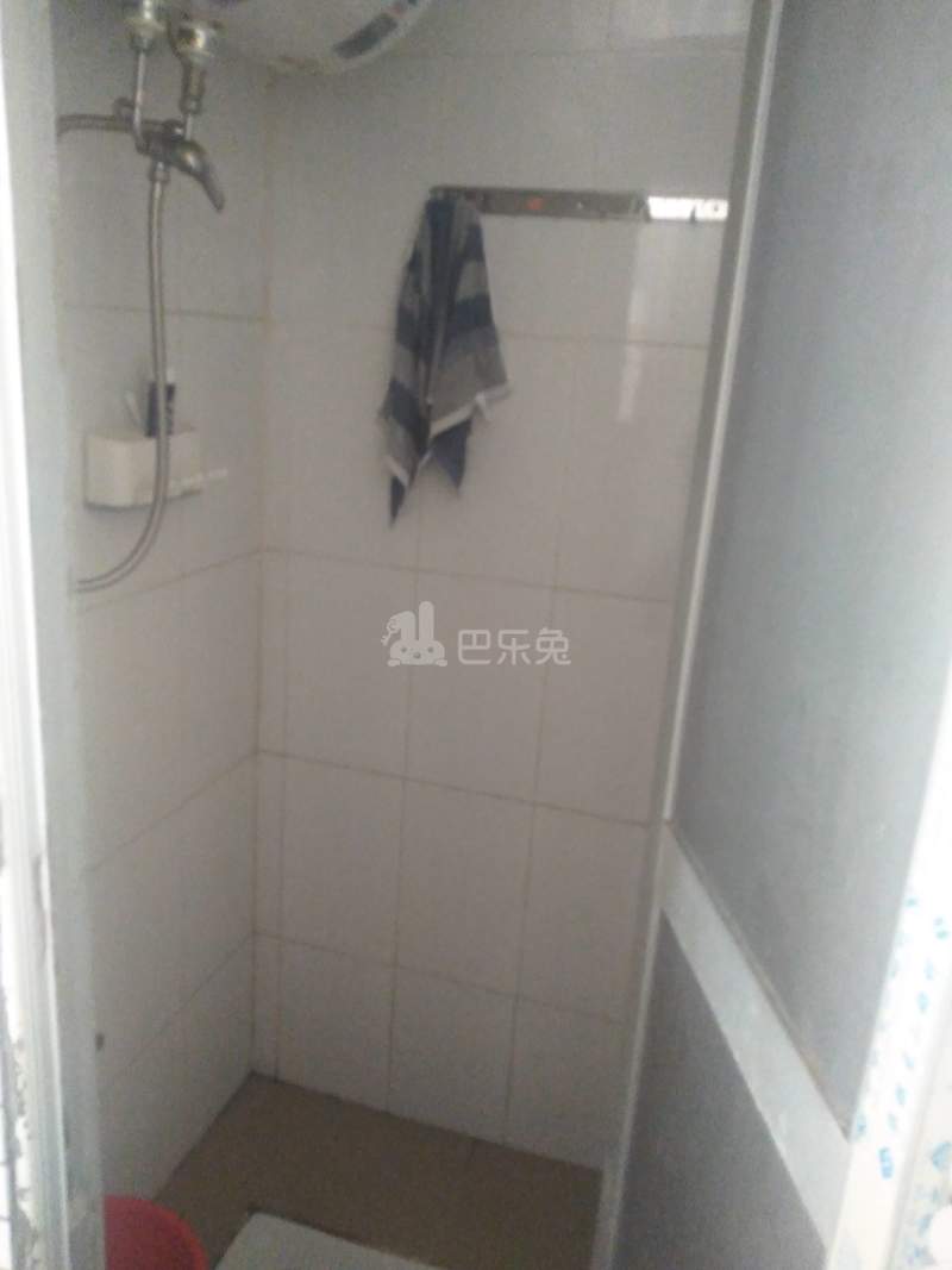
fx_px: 954
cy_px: 635
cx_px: 476
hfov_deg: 53.1
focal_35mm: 26
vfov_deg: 67.3
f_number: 1.8
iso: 915
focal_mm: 3.59
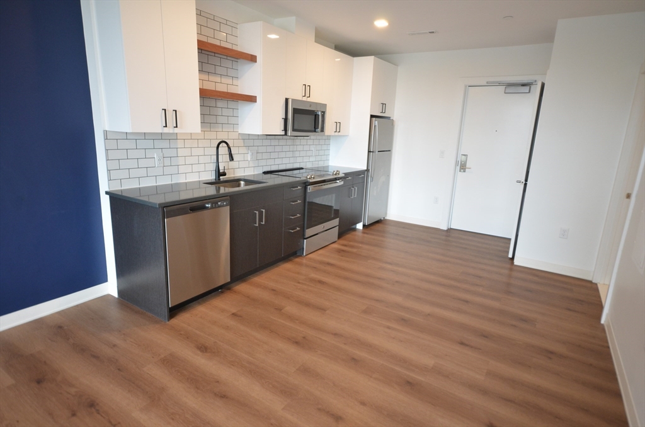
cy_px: 214
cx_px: 322
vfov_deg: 59.3
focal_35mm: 21
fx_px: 375
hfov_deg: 81.3
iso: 800
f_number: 4.8
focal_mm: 14
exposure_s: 1/30
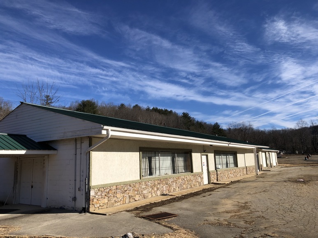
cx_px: 159
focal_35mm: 28
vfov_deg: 49.8
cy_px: 119
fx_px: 257
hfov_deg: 63.4
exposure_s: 1/2525
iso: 20
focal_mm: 3.99
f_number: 1.8
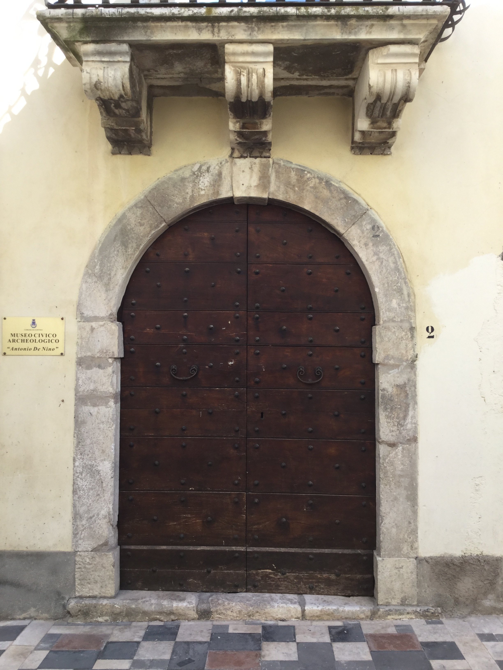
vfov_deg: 58.4
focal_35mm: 31
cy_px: 335
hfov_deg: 45.4
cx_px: 252
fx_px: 601
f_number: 2.4
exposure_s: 1/136
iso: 25
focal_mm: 3.3
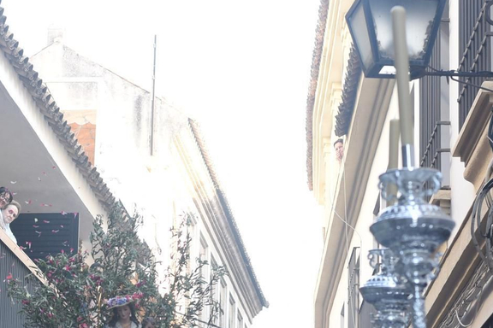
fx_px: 1903
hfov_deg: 14.7
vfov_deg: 9.8
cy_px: 309
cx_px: 136
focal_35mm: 139
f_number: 4
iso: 720
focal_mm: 50
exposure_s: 1/320
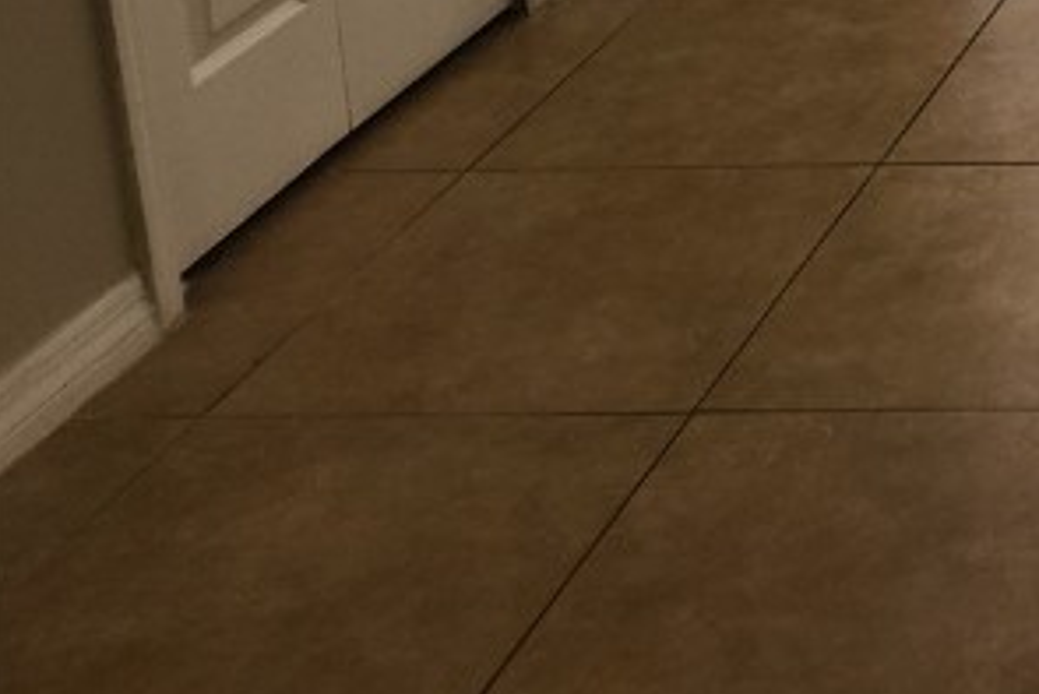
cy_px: -631
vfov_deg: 14.2
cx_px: 1786
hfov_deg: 19.4
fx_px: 2397
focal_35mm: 83
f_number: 1.8
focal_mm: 5.4
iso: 25
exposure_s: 1/60
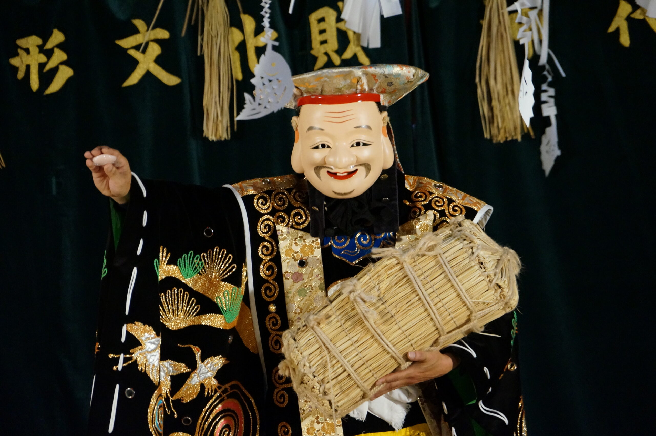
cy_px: 218
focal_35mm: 300
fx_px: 5461
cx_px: 328
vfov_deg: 4.6
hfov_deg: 6.9
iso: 3200
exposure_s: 1/80
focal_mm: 200
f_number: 6.3
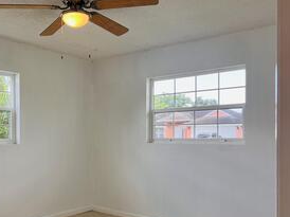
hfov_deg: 47.8
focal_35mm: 38
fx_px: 318
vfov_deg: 37.5
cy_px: 133
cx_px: 85
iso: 40
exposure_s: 1/242
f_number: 1.5
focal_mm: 5.7
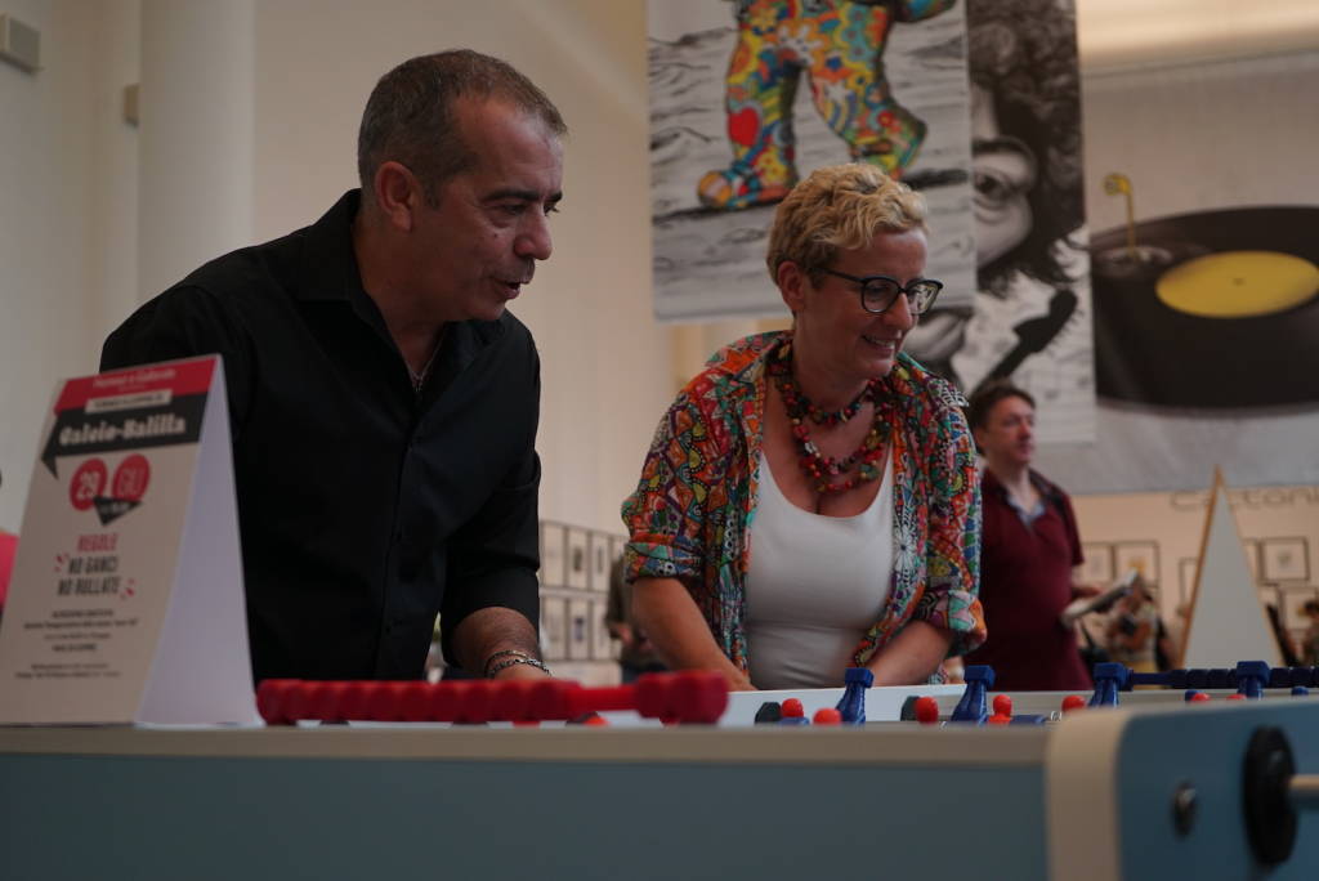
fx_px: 1760
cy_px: 440
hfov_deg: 41.1
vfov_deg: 28.1
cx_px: 660
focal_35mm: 48
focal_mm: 48
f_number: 4.5
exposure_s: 1/320
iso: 640
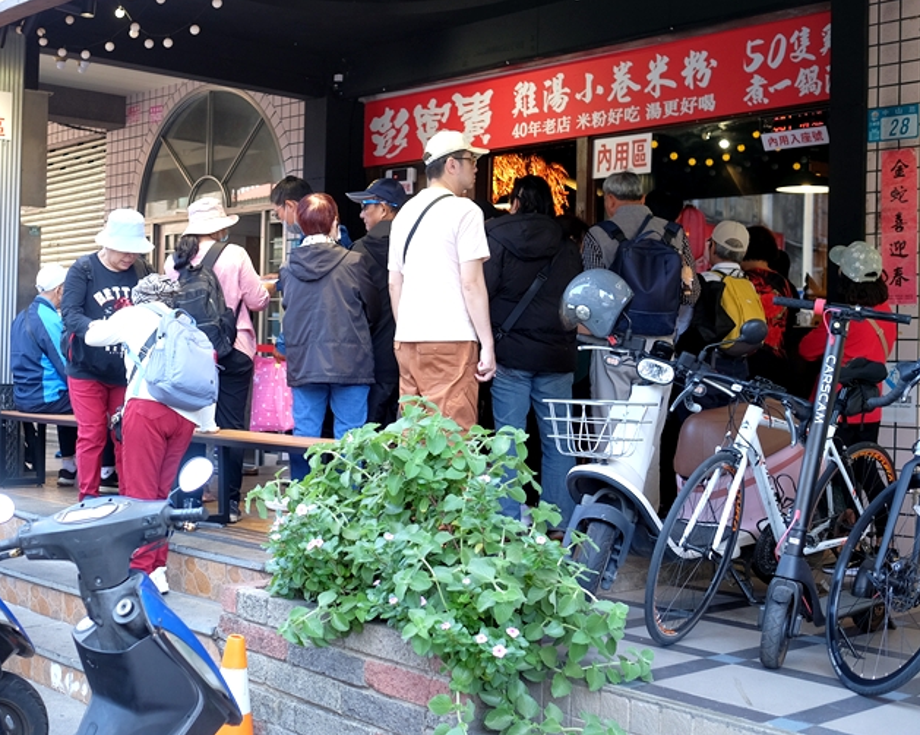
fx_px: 1280
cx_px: 279
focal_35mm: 47
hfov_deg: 38.9
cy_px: 340
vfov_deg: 32.1
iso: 400
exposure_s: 1/160
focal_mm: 23
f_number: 2.5
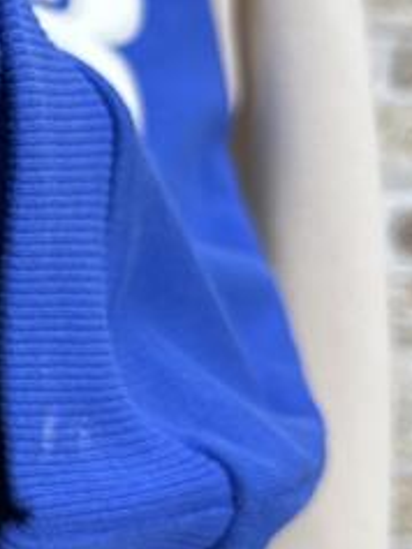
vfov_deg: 24.0
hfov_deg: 16.4
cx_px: -234
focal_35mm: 81
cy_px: 181
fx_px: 1284
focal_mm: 6.86
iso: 200
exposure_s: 1/100
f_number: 1.78
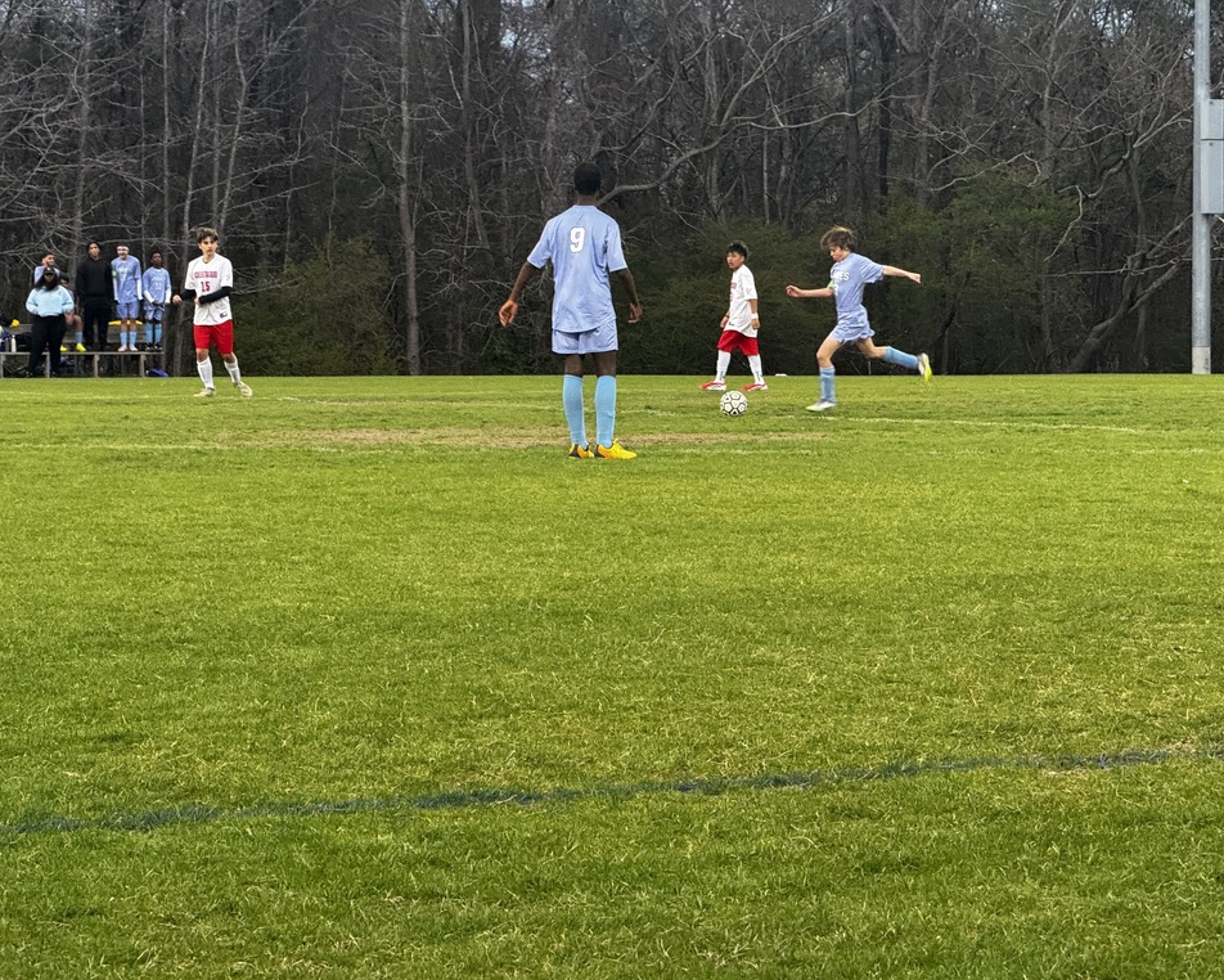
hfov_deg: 15.3
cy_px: 493
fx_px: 4565
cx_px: 604
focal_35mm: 126
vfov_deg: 12.2
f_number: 2.8
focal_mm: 15.66
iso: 250
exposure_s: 1/92
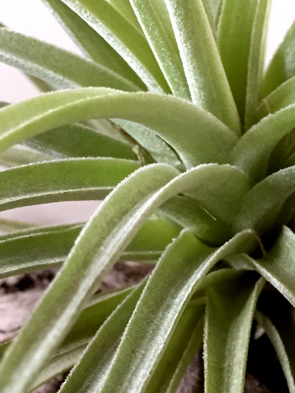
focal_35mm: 79
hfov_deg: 18.5
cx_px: 247
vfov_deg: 24.7
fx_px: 897
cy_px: 171
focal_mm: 4.15
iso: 250
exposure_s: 1/30
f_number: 2.2
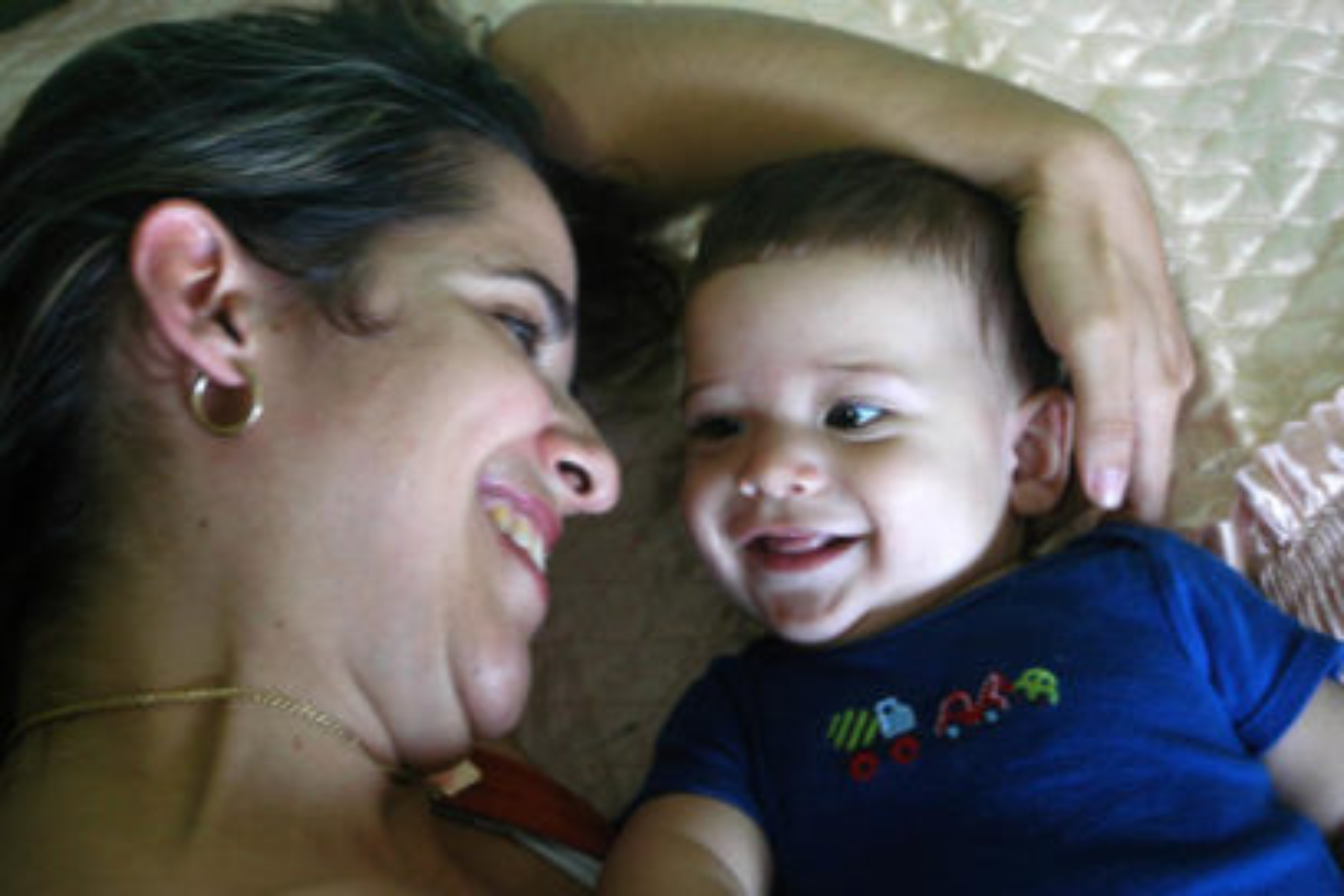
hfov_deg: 37.9
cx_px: 672
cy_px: 448
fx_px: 1960
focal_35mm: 52
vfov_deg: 25.8
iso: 640
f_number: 4.5
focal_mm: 35
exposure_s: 1/10
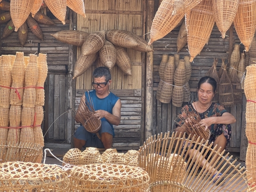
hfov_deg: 25.3
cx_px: 128
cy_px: 96
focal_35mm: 77
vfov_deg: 19.1
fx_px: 569
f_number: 2.8
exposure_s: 1/121
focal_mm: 9
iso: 40
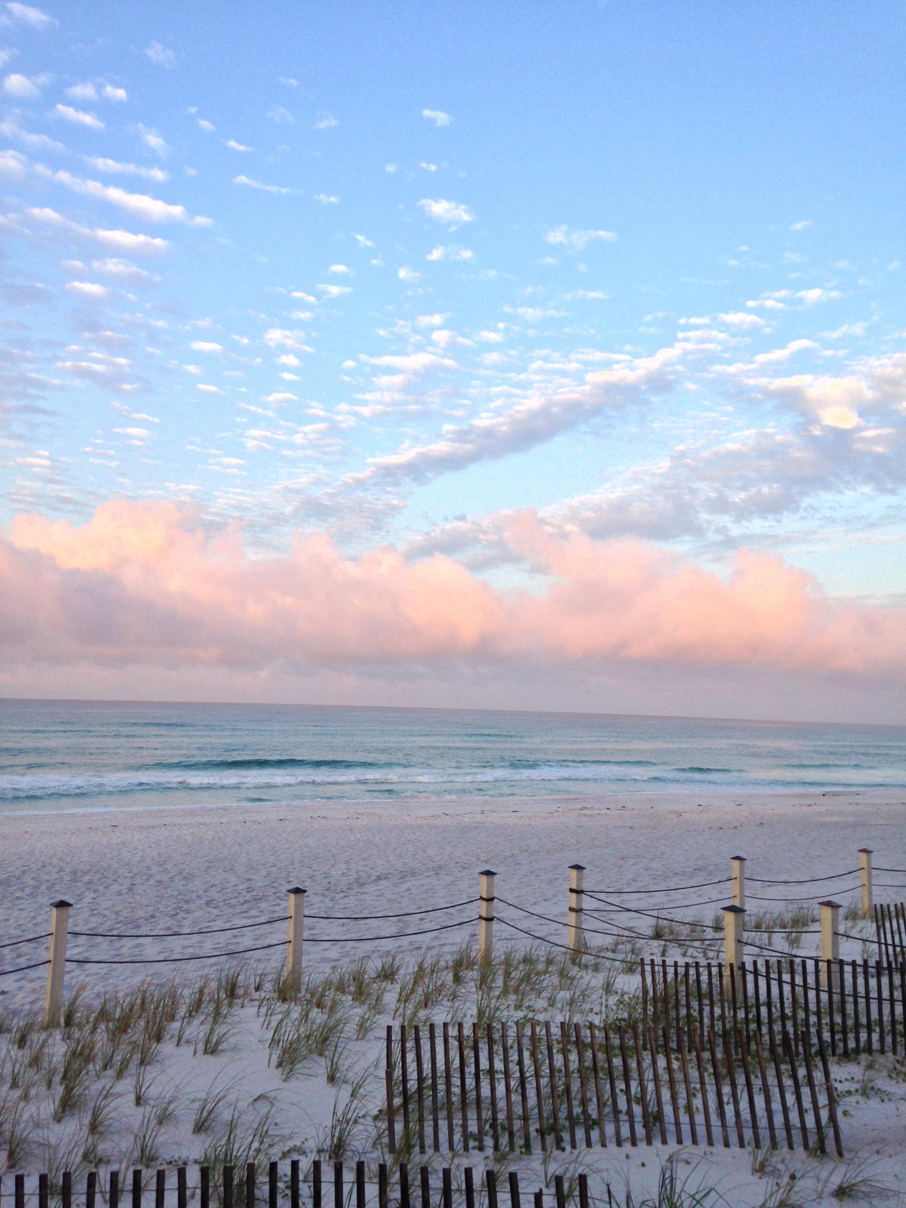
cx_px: 453
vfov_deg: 55.4
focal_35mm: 33
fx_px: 1152
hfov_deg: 42.9
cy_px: 604
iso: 50
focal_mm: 4.12
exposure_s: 1/306
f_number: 2.4
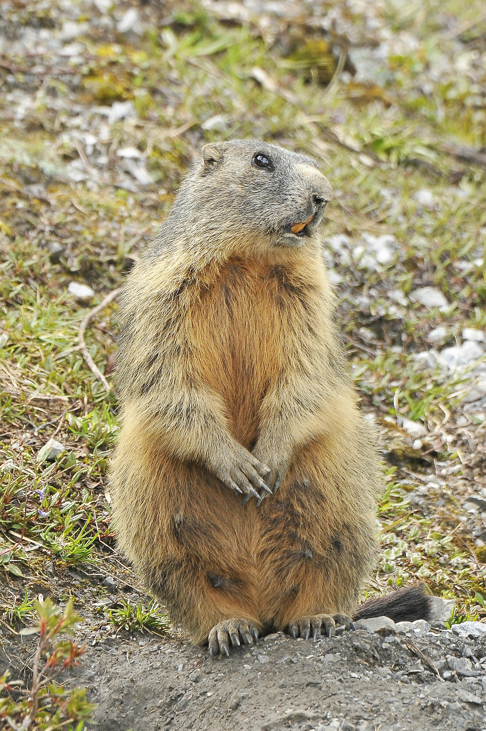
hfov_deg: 1.5
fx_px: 18271
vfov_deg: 2.3
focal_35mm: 900
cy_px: 366
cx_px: 243
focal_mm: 600
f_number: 8
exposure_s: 1/200
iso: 320
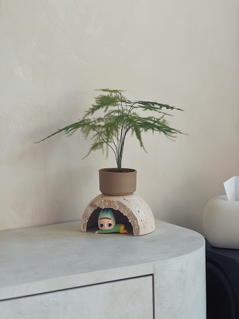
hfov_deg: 19.1
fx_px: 709
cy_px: 160
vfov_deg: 25.3
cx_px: 120
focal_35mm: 77
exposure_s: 1/121
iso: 100
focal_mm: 9
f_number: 2.8
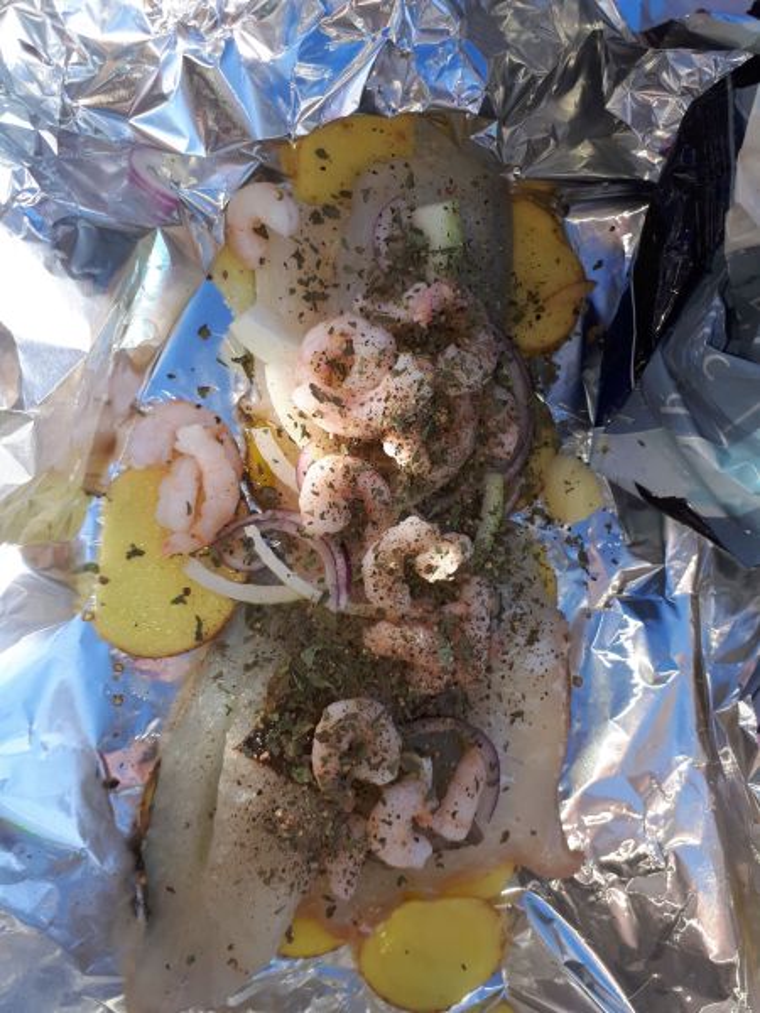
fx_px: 790
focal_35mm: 27
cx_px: 380
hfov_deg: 51.4
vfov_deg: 65.3
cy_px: 506
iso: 40
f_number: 1.9
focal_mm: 3.6
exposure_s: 1/572
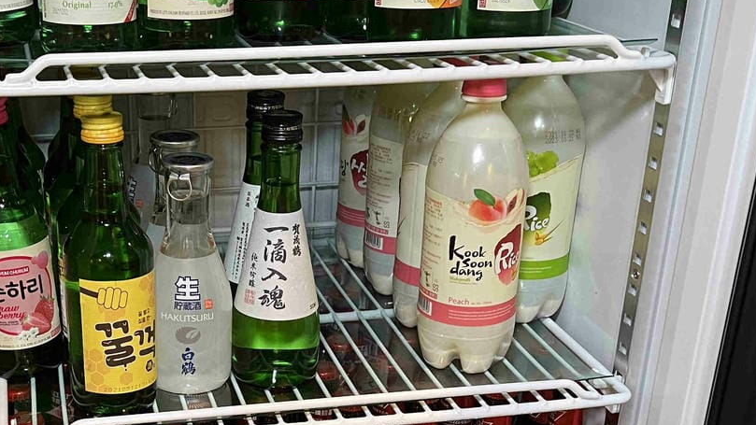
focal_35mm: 56
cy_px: 384
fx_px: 1123
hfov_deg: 36.8
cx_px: 245
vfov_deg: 21.0
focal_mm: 5.7
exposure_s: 1/60
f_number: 1.5
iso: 200
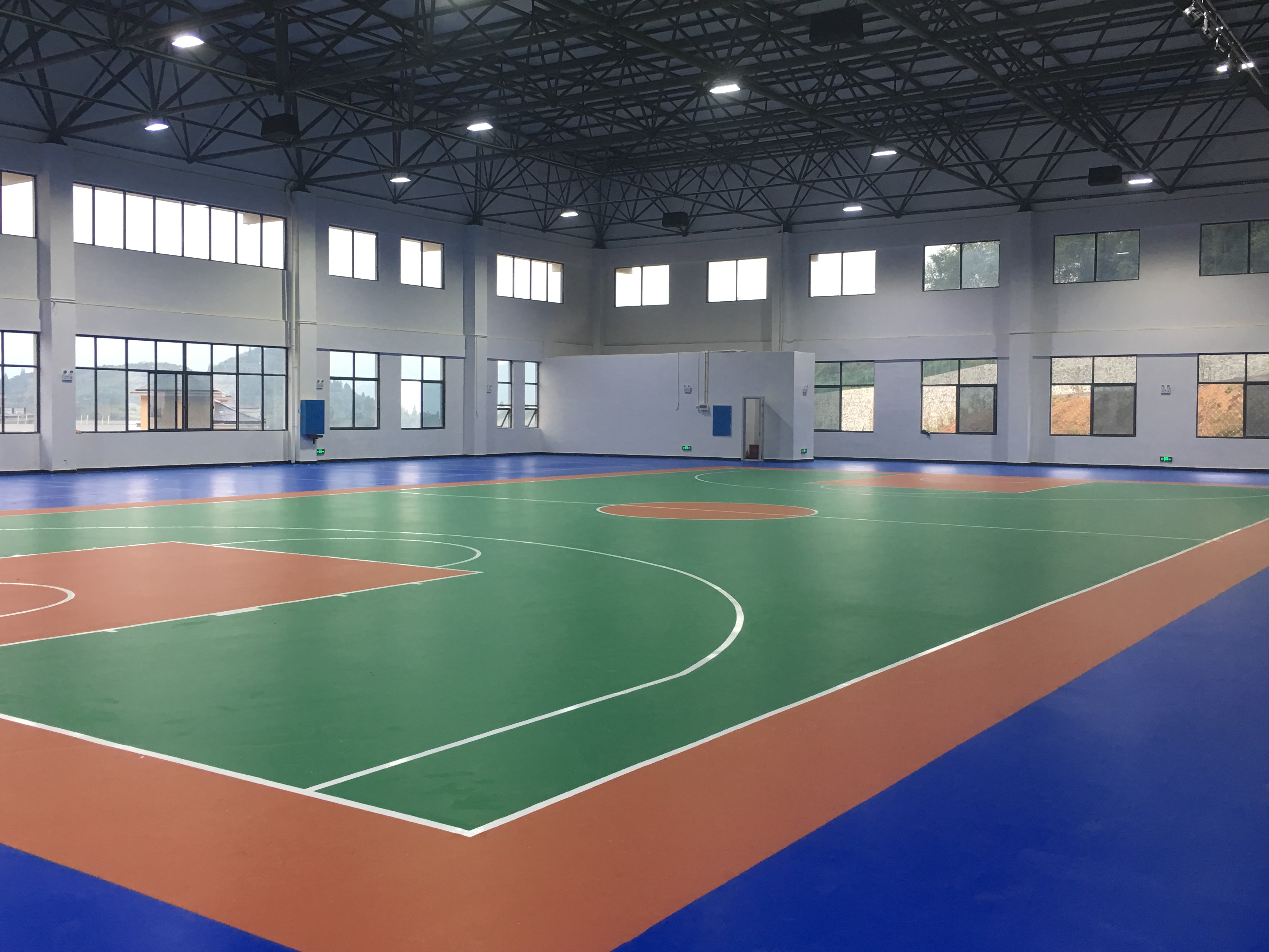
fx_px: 1246
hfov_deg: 54.0
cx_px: 623
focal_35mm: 34
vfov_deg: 41.8
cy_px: 461
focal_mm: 4.15
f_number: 2.2
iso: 40
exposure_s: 1/17
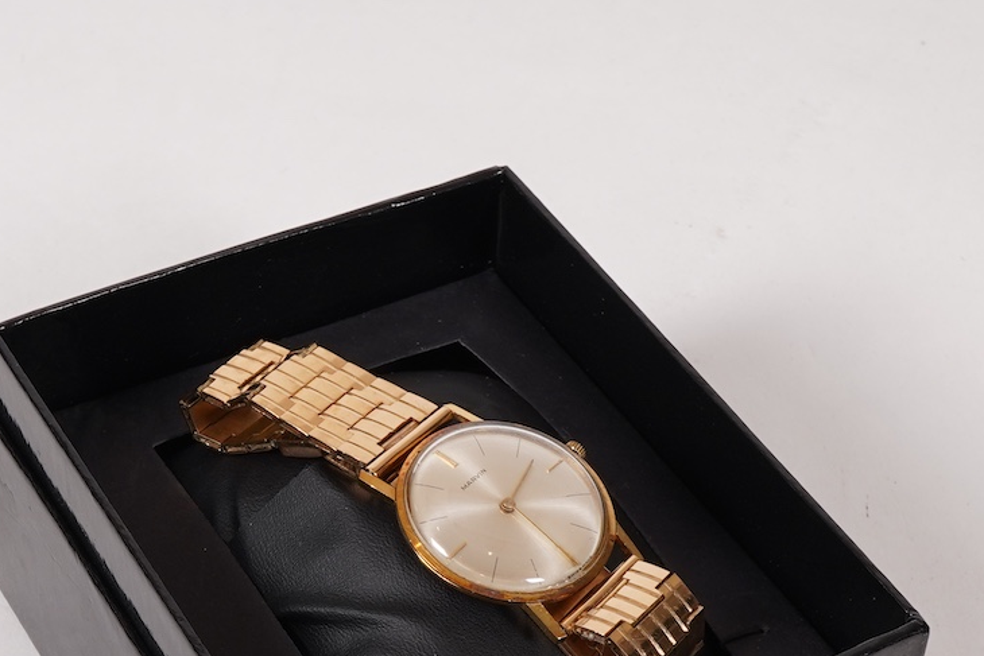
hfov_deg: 21.0
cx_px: 418
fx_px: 2652
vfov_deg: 14.0
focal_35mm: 97
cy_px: 552
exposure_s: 1/160
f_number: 22
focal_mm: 30
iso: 400
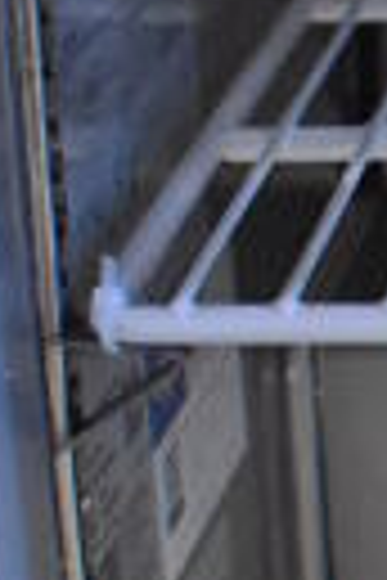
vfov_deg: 9.7
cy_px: 326
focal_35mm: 213
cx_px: 1125
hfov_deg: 6.0
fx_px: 3434
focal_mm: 20
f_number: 3.8
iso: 6400
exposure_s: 1/125
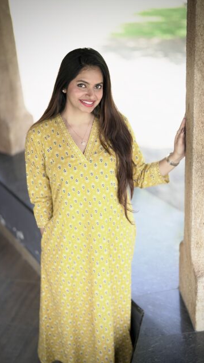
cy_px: 183
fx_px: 509
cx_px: 110
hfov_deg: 22.7
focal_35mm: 53
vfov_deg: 39.2
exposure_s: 1/100
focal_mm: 50
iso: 320
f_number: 1.4
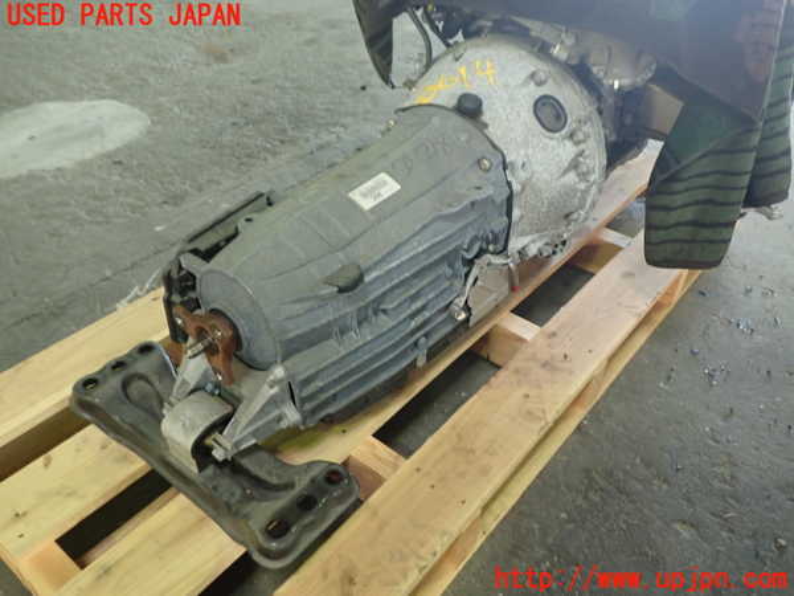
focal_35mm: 30
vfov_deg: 46.8
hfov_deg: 60.0
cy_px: 298
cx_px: 397
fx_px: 688
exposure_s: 1/30
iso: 320
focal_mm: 5.4
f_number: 2.3
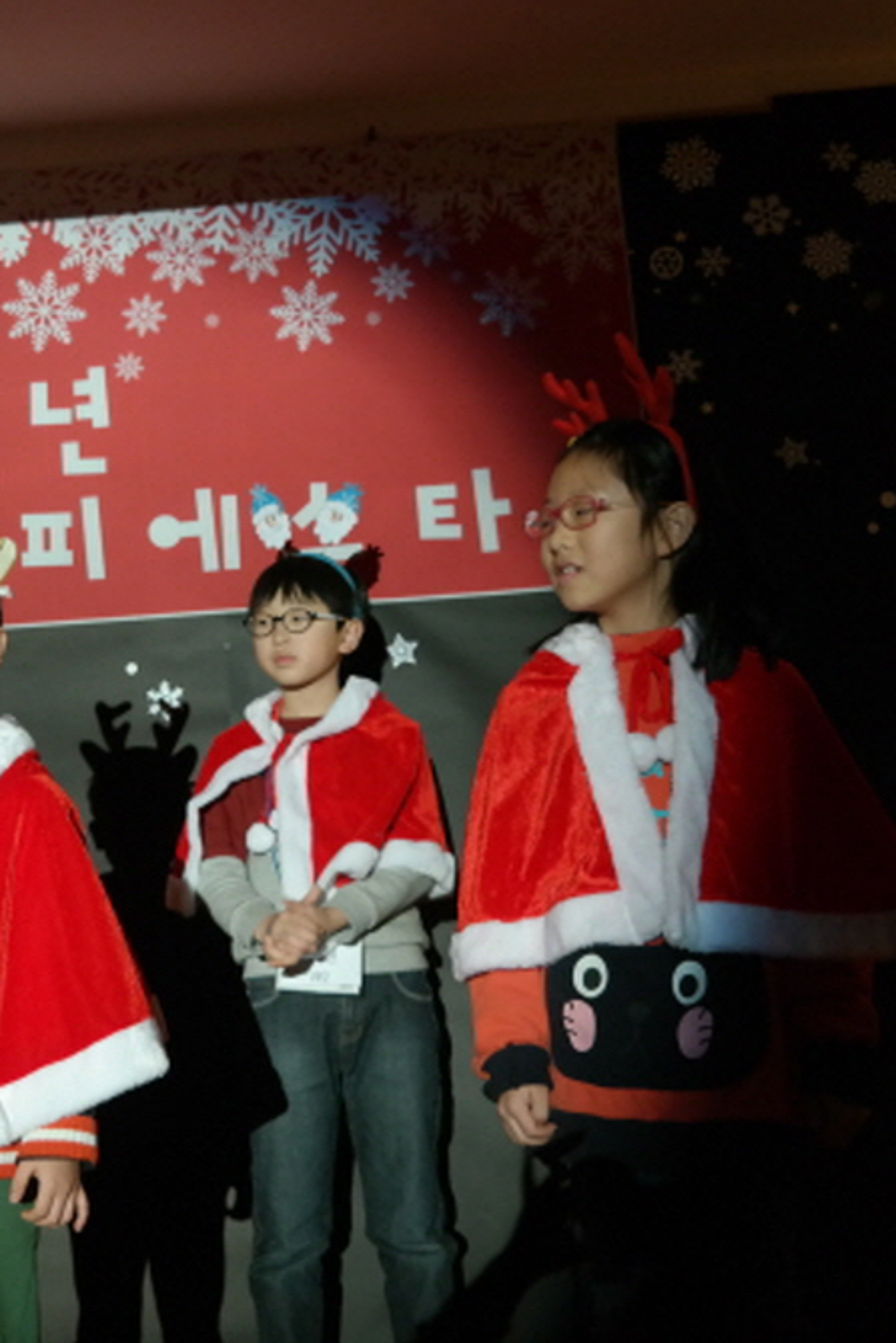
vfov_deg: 36.2
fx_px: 2052
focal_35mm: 55
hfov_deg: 24.2
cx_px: 176
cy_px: 678
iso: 1600
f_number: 4
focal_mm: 24
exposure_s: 1/50
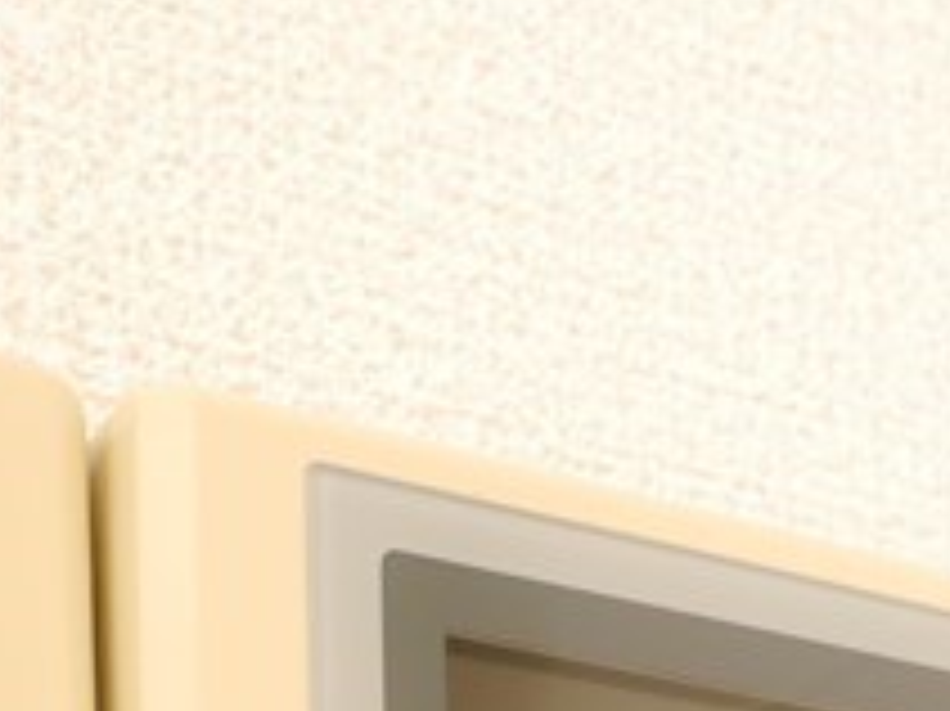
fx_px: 1865
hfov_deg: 28.5
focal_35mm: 68
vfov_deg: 16.5
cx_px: 401
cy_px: 1413
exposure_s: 1/60
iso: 400
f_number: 4
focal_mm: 7
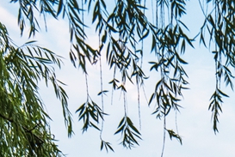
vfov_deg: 8.4
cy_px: 295
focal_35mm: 158
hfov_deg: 12.5
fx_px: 1033
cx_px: 314
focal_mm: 40
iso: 1000
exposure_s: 1/100
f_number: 13
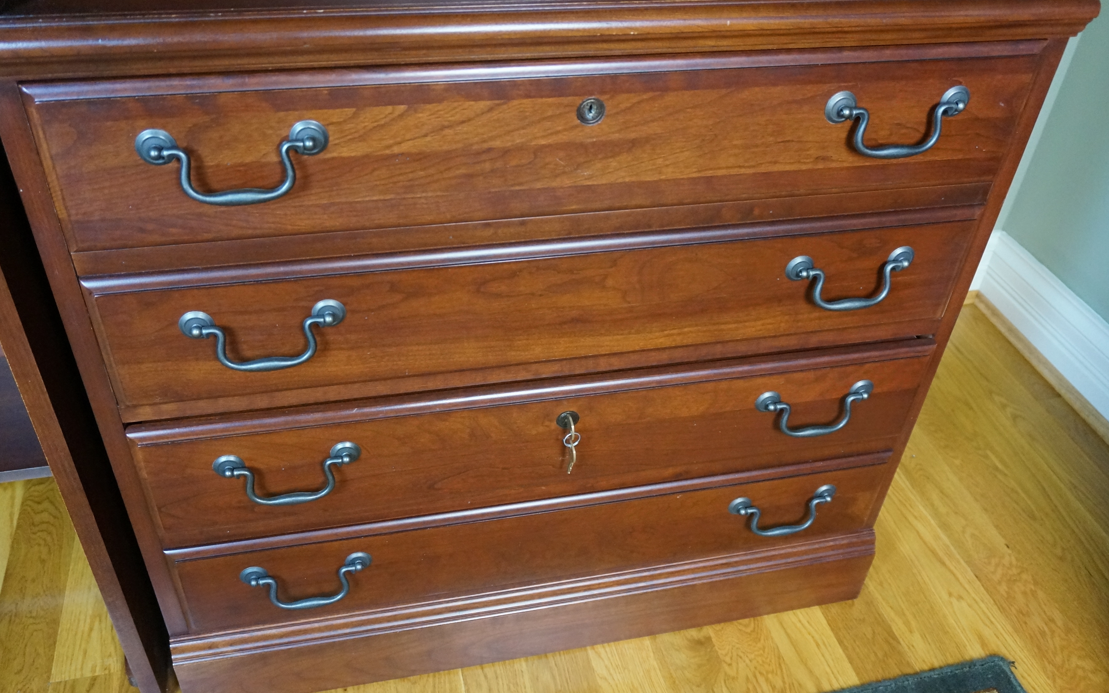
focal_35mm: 33
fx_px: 983
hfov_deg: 58.9
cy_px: 358
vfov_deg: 38.8
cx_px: 555
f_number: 4
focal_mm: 21
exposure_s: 1/60
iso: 3200
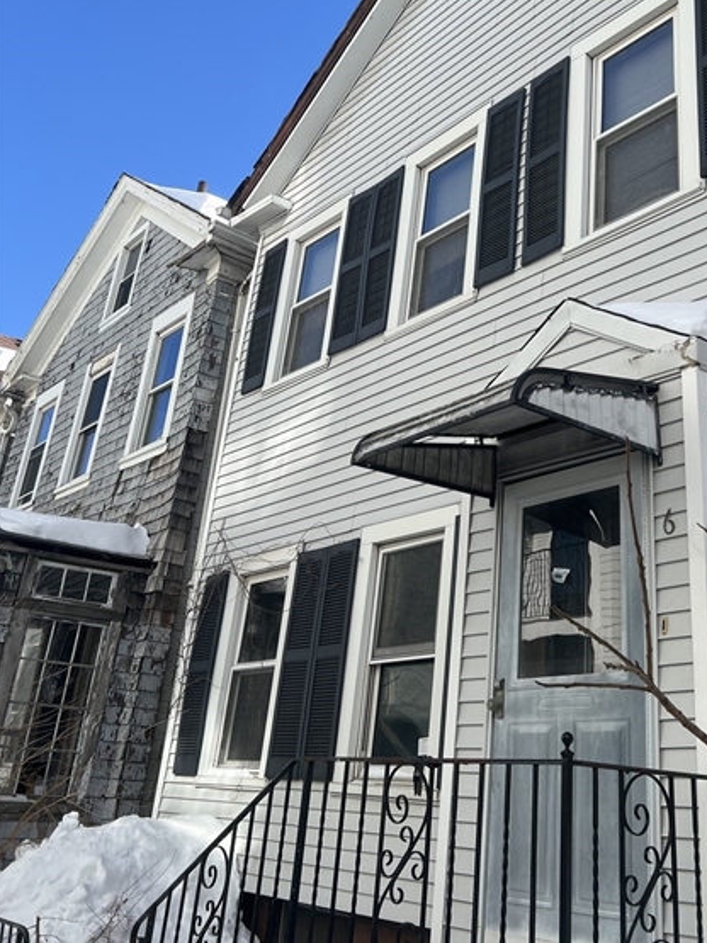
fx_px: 981
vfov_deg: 50.8
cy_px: 347
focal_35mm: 36
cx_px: 481
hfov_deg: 39.1
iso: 50
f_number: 1.5
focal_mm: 5.7
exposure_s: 1/2762
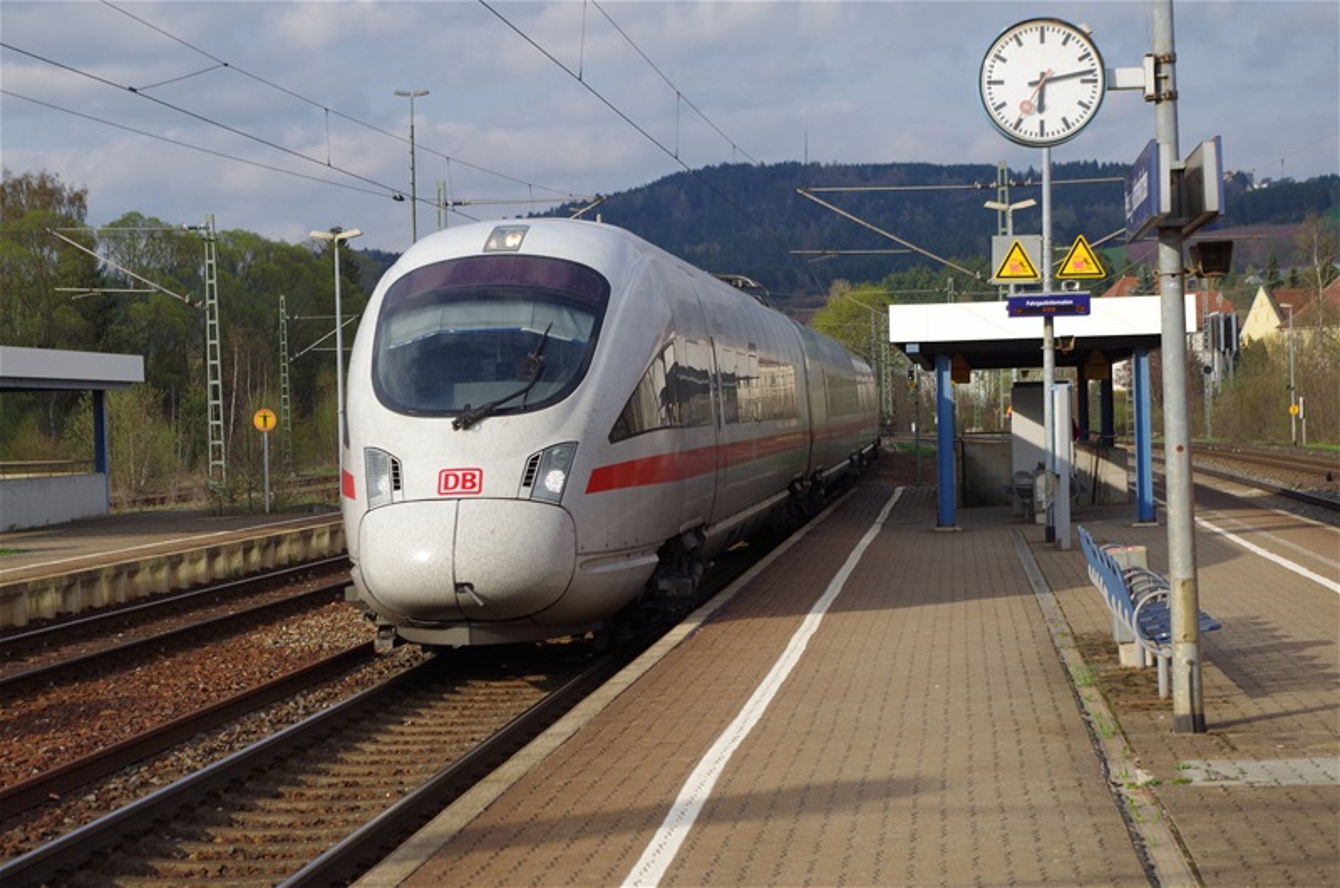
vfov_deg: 16.6
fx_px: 3046
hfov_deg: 24.8
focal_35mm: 82
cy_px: 444
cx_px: 670
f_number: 8
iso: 400
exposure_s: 1/640
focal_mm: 55
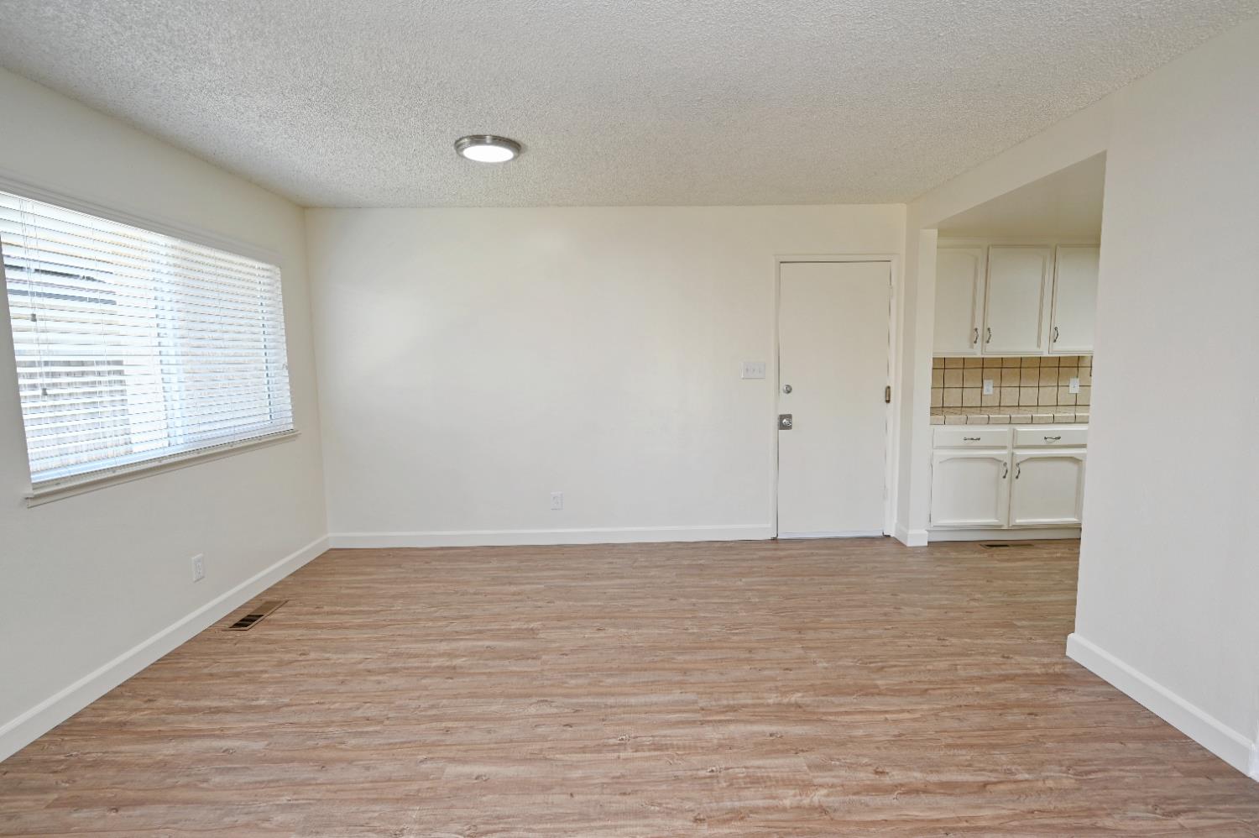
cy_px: 419
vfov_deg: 68.8
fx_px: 612
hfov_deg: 91.7
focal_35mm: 18
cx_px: 630
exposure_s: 1/60
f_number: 4
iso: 200
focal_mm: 17.5
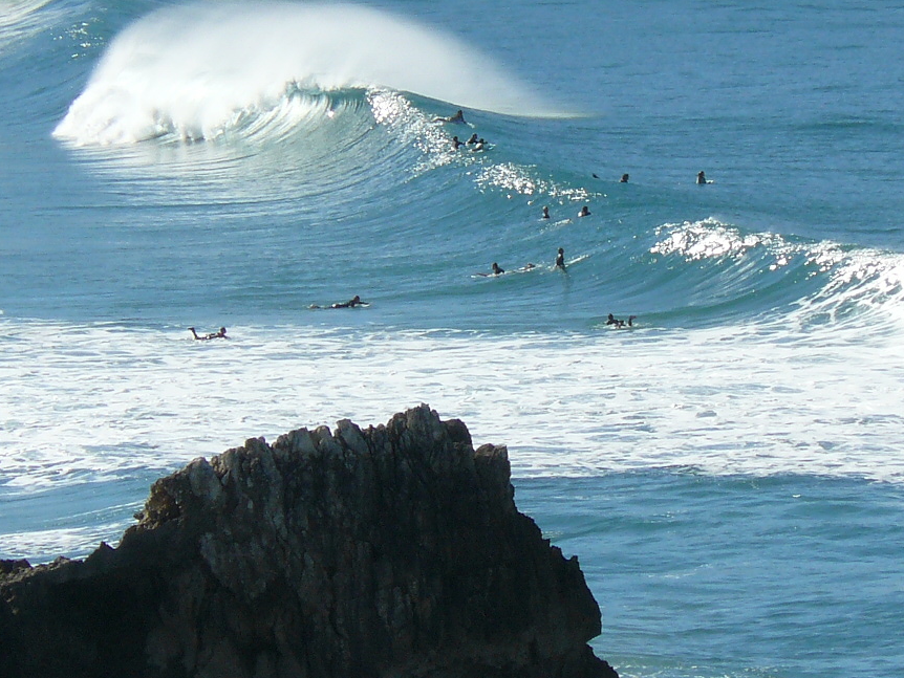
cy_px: 266
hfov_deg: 3.5
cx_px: 544
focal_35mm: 561
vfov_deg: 2.7
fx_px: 14655
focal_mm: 41.9
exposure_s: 1/400
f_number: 6.3
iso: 100
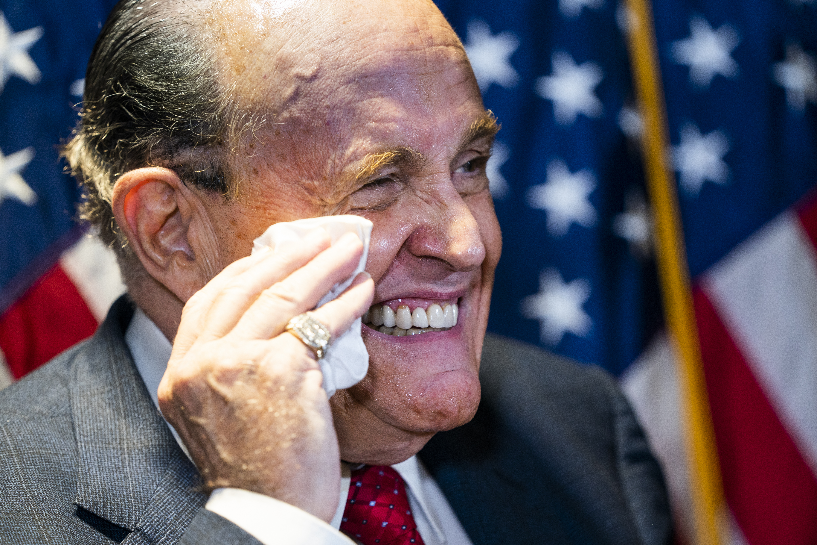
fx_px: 4539
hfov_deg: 10.3
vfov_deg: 6.9
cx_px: 408
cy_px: 272
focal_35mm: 200
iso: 1600
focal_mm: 200
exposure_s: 1/250
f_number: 3.5
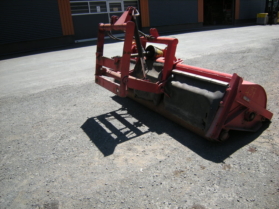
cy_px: 104
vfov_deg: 49.7
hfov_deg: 63.4
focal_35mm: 28
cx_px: 140
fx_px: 226
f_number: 5.6
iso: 64
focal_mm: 4.7
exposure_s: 1/154
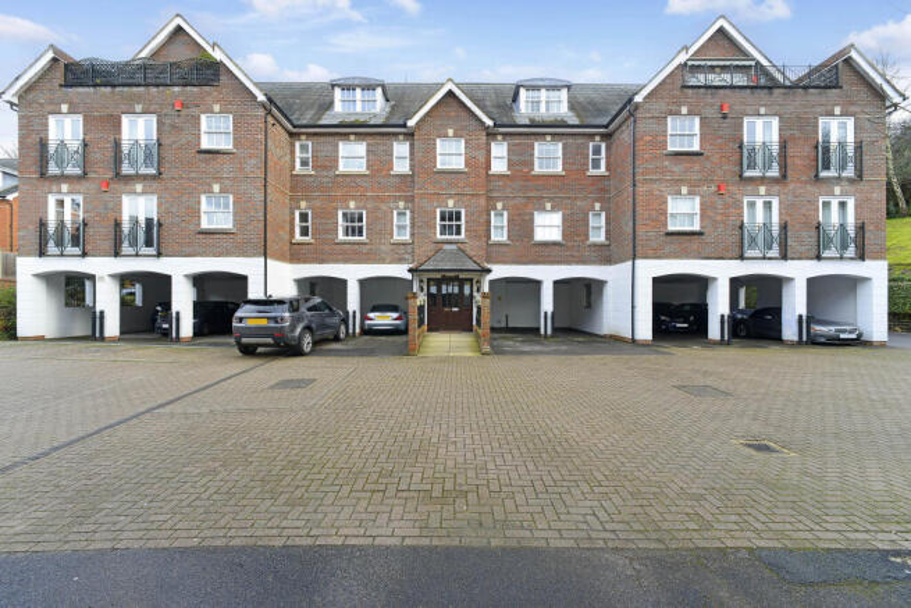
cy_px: 304
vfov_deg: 81.2
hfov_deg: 104.2
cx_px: 456
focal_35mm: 14
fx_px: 354
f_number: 14
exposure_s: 1/25
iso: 400
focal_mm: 14
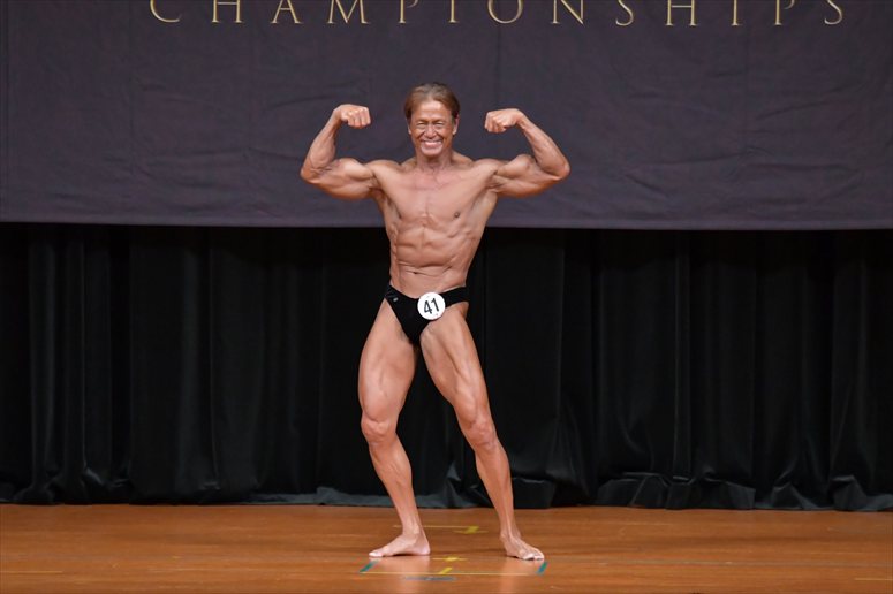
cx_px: 446
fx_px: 6694
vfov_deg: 5.1
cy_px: 297
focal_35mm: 270
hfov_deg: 7.6
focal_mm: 180
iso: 5000
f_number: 5.6
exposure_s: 1/400
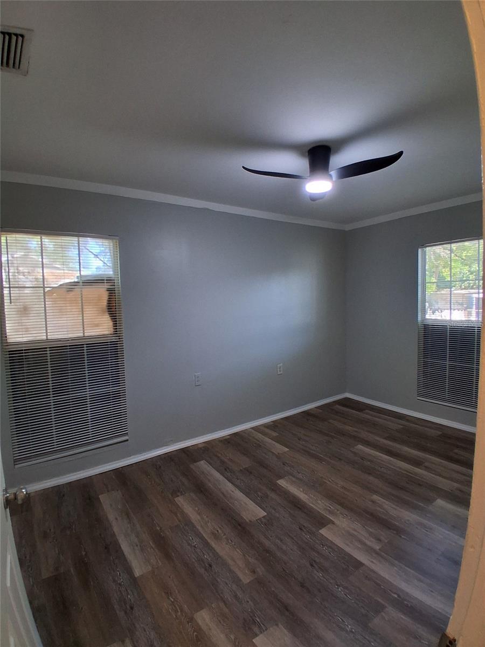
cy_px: 324
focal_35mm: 17
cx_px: 242
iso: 125
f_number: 2.2
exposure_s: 1/50
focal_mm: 1.4
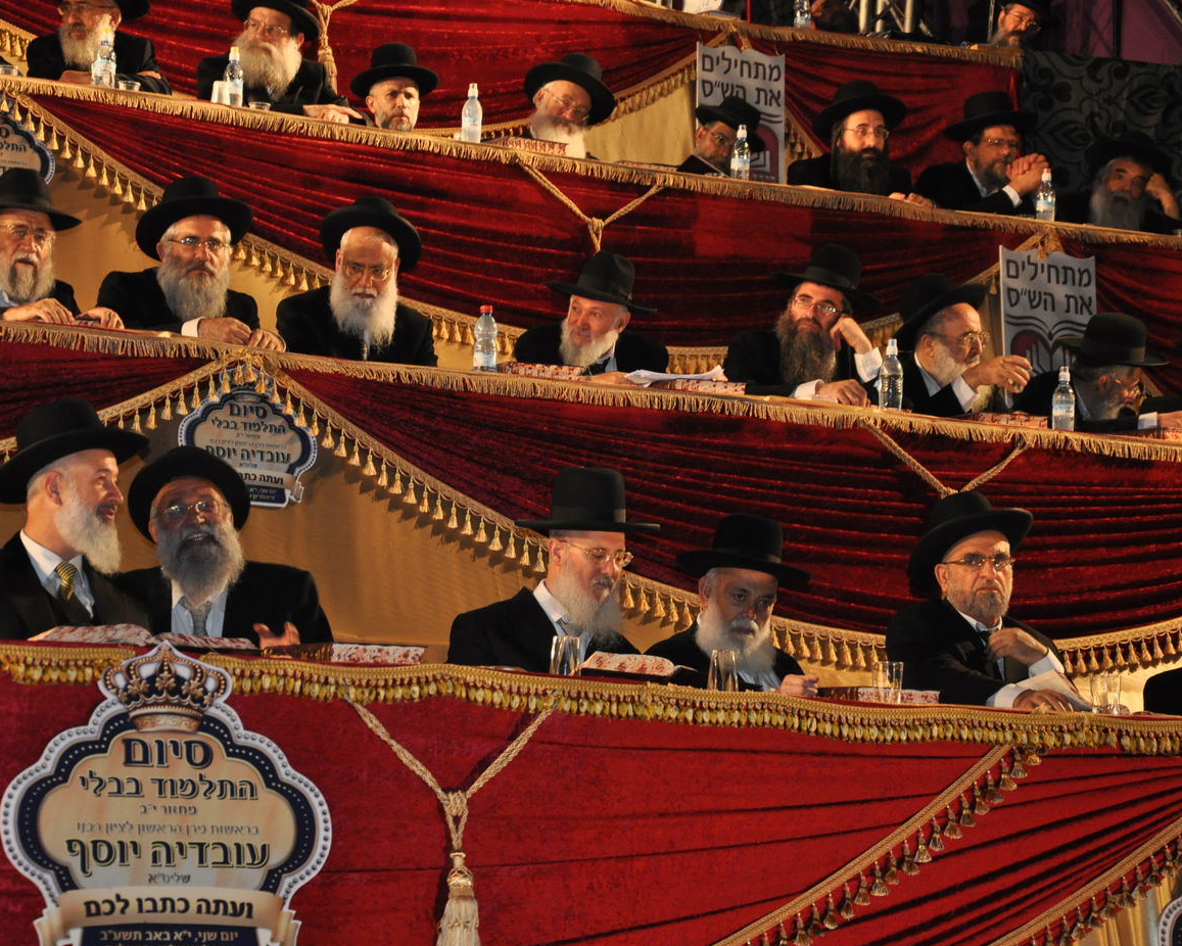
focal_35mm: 128
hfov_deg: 15.1
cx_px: 524
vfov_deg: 12.1
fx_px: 4463
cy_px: 474
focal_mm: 75
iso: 1000
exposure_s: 1/60
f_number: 5.6
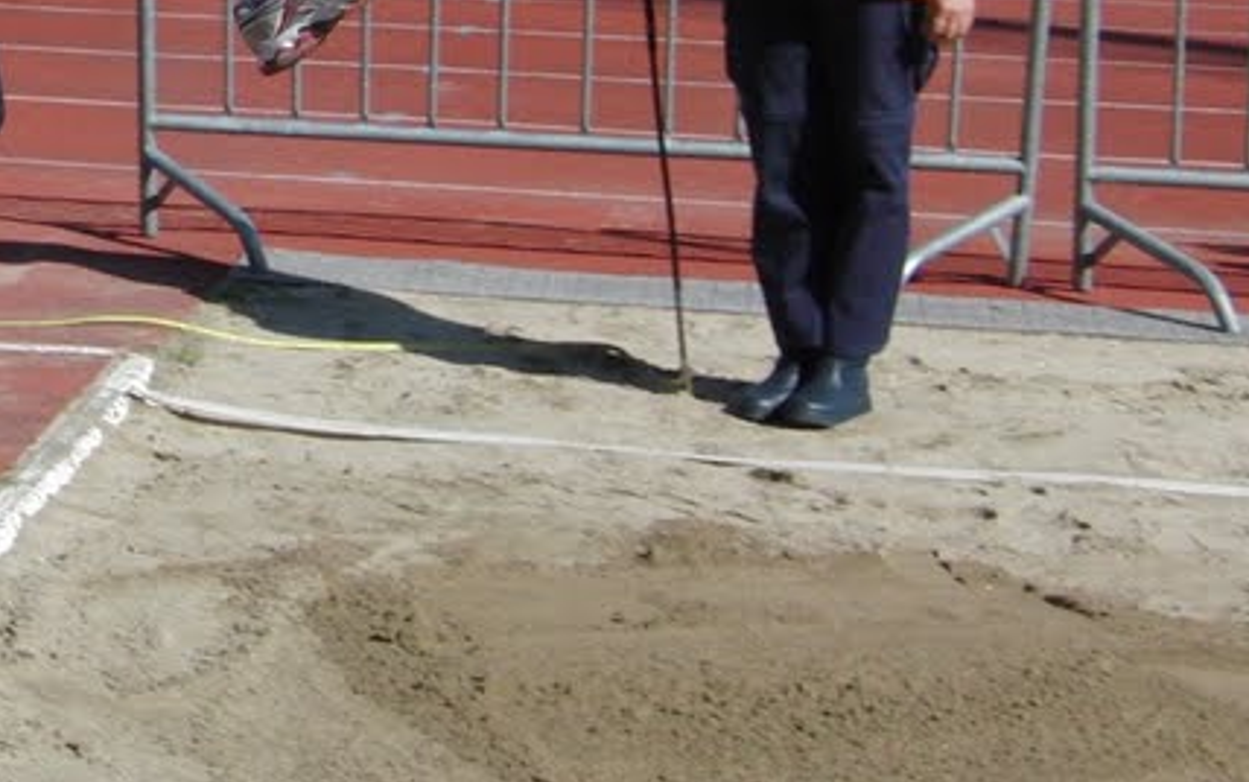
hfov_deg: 17.7
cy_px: -99
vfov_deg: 11.3
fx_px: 3883
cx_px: -99
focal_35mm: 114
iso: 100
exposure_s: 1/640
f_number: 5.1
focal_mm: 7.9
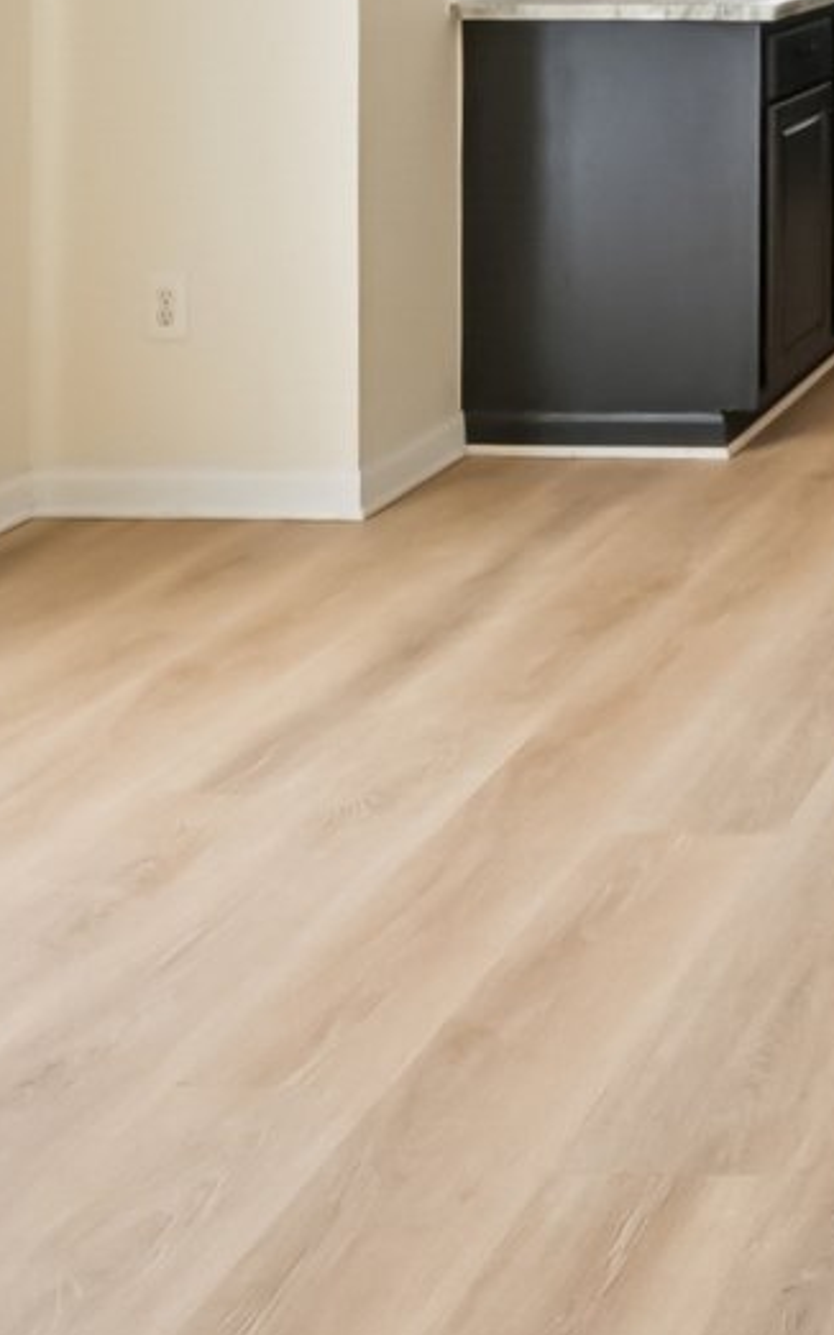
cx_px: 1486
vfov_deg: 31.2
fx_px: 2038
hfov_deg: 18.4
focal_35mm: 56
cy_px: -219
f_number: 8
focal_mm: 14
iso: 500
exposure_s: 1/320
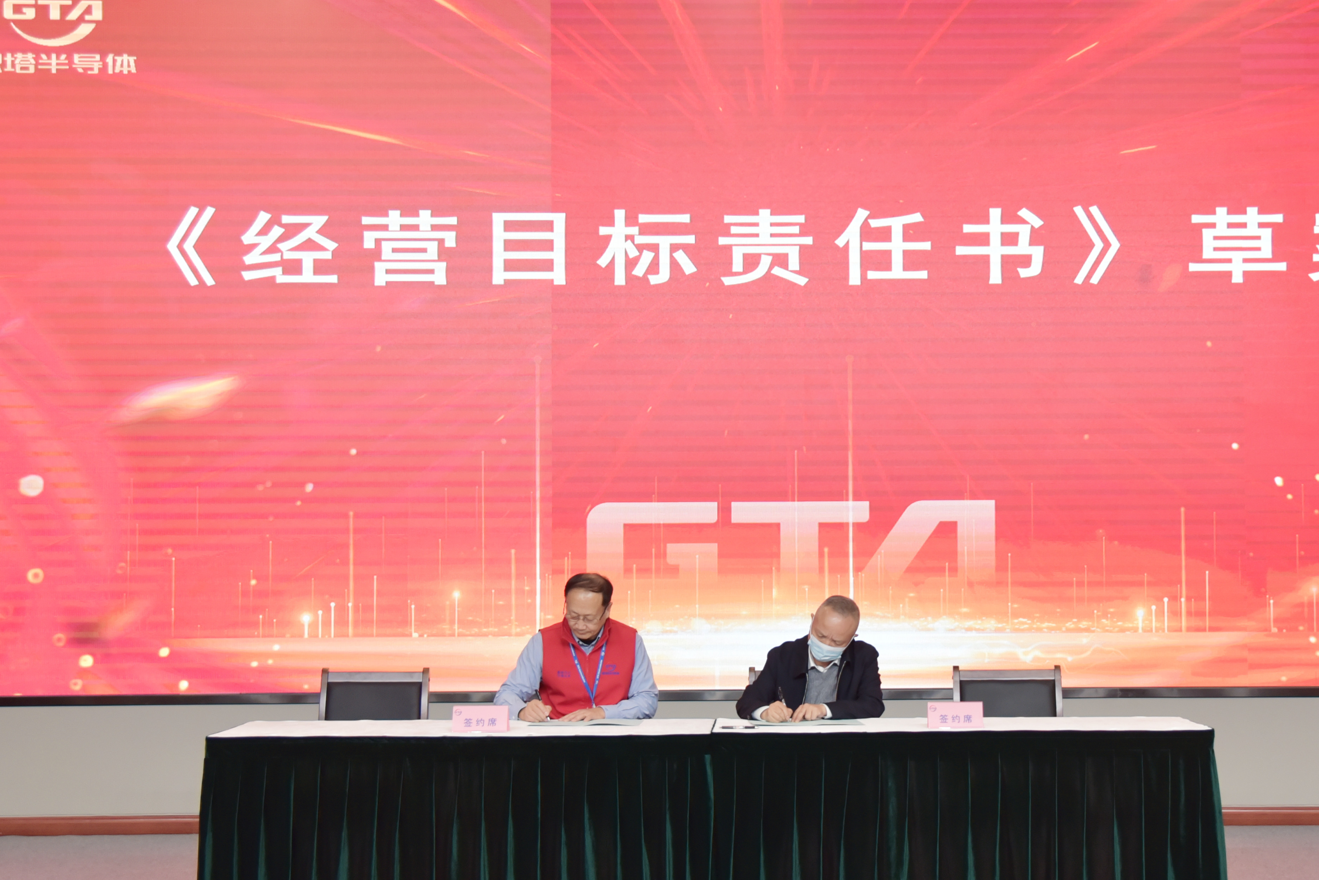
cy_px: 484
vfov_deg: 29.2
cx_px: 737
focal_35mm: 46
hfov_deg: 42.7
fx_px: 1685
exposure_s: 1/125
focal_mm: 38
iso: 1000
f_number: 4
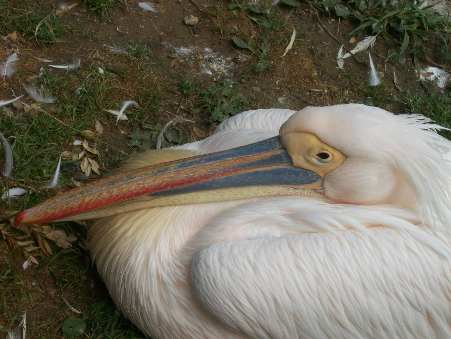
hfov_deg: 22.5
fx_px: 1133
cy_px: 170
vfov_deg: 17.0
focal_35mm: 87
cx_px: 226
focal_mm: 14.3
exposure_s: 1/272
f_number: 7.6
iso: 80
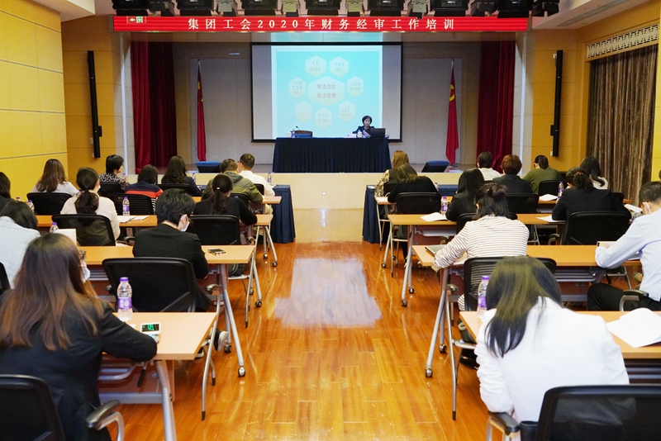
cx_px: 330
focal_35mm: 38
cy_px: 220
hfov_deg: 50.7
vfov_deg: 35.1
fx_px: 698
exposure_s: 1/160
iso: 6400
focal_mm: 38
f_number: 6.3
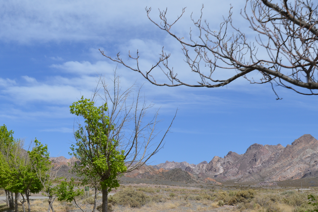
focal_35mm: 54
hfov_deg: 36.7
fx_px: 477
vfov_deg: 25.0
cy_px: 127
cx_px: 119
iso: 100
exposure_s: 1/320
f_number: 9
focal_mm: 24
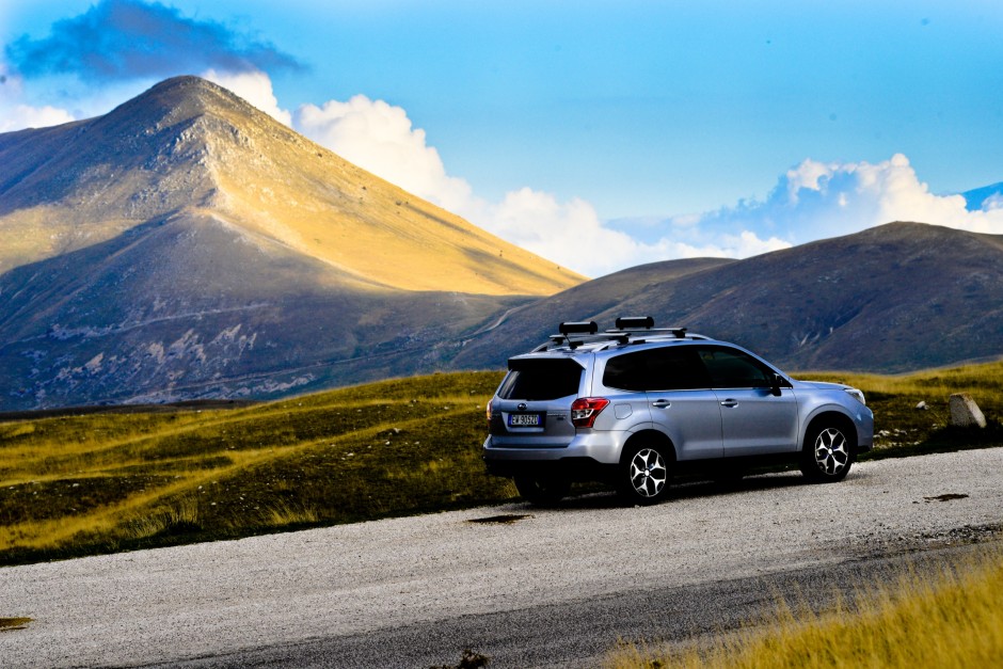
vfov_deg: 7.6
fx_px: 5015
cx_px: 502
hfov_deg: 11.4
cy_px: 334
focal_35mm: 180
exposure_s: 1/400
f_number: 10
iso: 400
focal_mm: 180
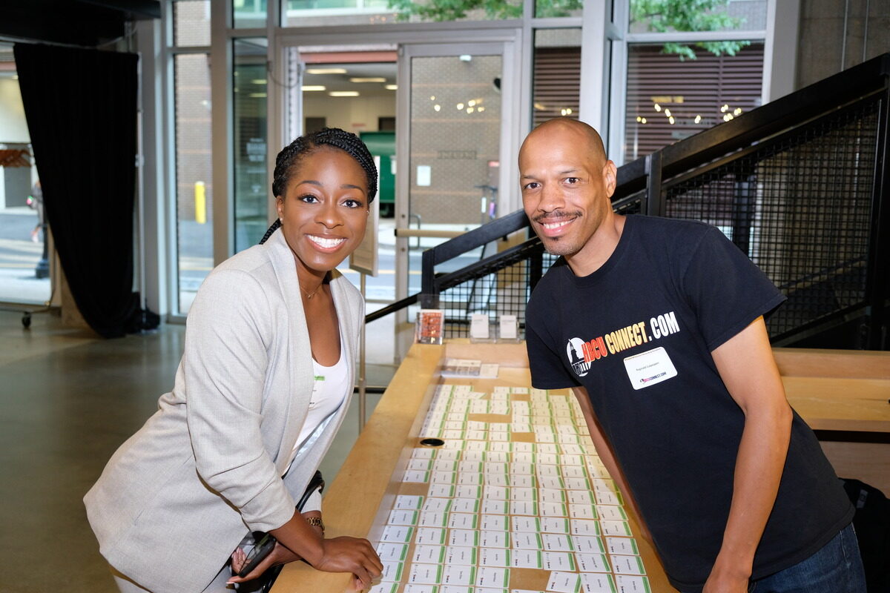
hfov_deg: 50.7
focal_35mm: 38
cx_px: 445
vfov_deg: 35.1
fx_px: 939
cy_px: 296
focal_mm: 25.4
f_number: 3.2
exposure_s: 1/80
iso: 800
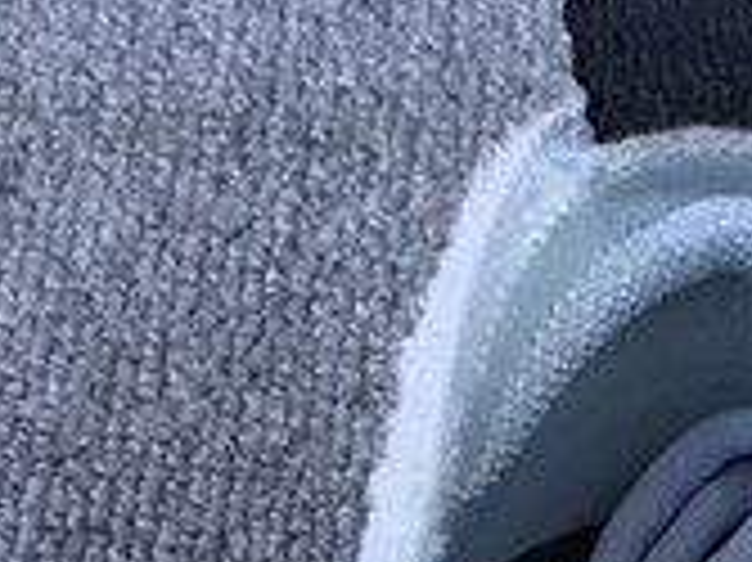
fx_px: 3625
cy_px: 1140
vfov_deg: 8.4
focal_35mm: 167
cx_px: 1346
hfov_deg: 11.1
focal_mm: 3.3
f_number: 2.4
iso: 25
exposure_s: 1/100
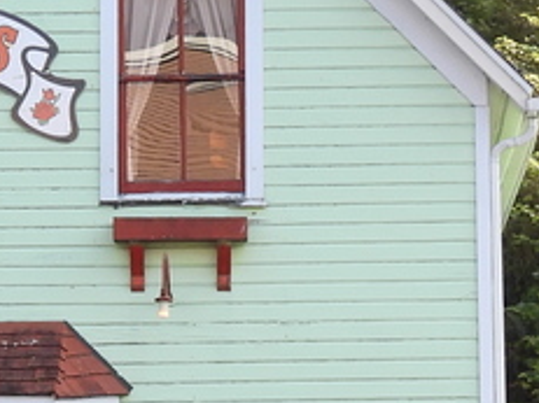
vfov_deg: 5.3
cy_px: 557
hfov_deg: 7.1
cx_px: -91
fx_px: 4311
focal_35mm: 277
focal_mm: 8.9
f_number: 3.5
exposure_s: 1/320
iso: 100
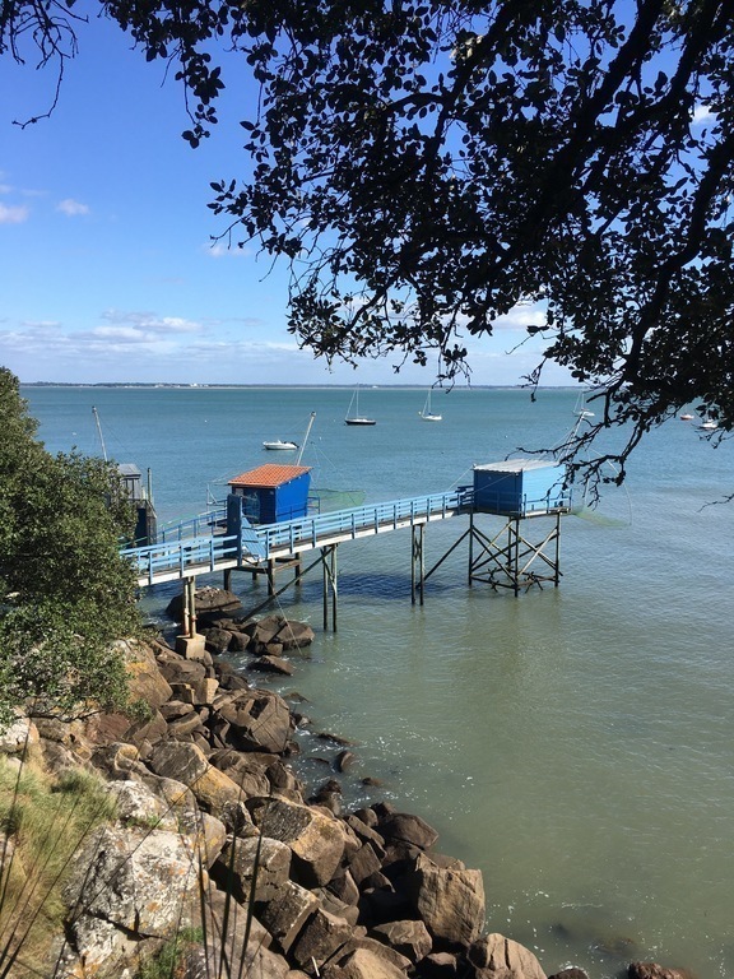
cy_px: 490
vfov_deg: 61.7
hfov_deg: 48.2
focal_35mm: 29
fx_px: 820
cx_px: 367
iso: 25
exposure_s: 1/1374
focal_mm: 4.15
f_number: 2.2
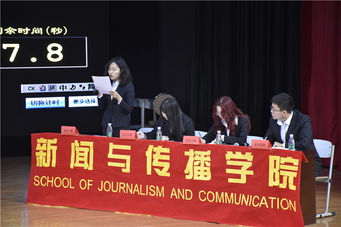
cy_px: 114
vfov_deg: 8.7
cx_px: 170
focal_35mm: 158
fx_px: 1491
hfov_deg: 13.0
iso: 2500
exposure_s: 1/60
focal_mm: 105
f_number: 5.6
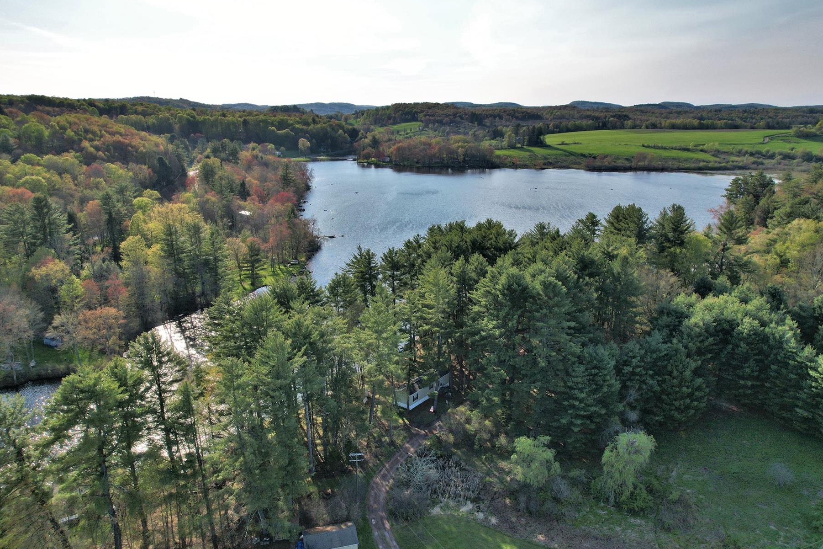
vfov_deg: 51.3
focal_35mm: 25
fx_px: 571
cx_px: 412
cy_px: 285
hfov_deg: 71.5
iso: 100
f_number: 2.8
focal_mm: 8.38
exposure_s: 1/2000
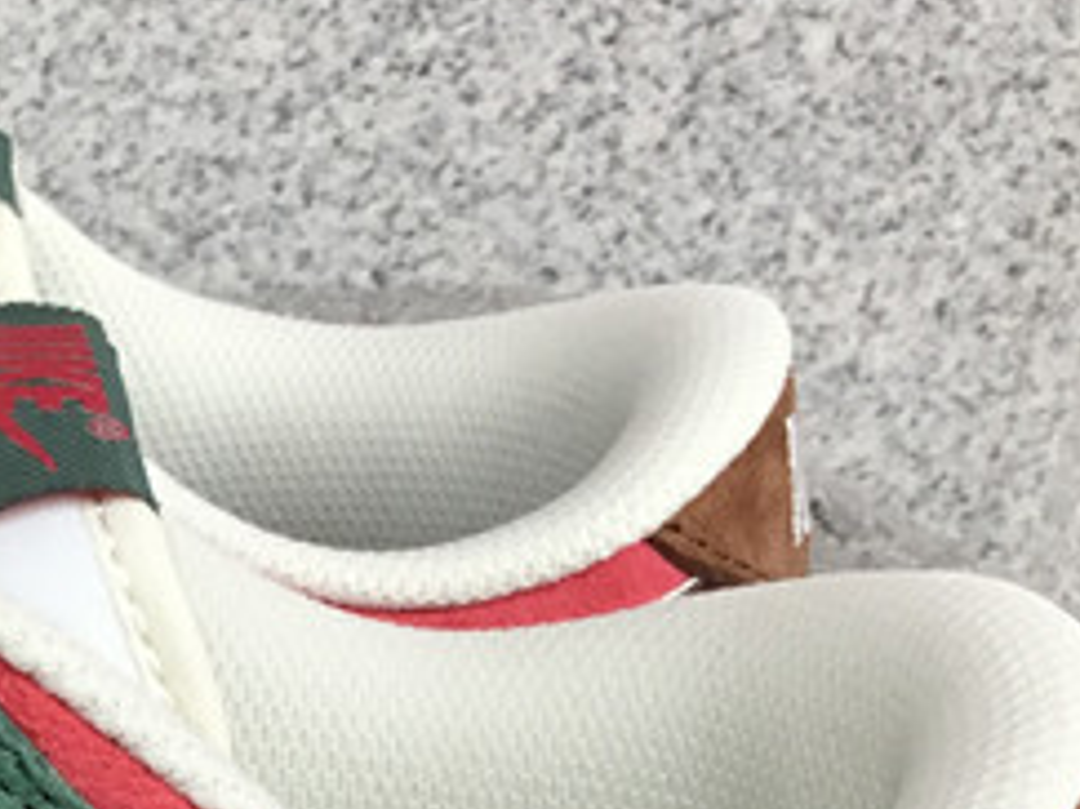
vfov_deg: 12.6
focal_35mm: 115
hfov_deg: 15.6
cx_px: -609
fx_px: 3586
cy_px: 953
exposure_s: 1/100
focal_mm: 3.3
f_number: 2.4
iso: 25
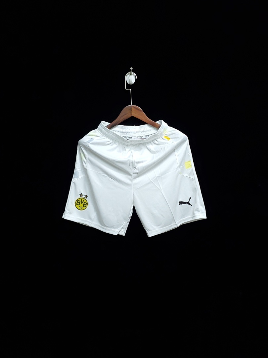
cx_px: 134
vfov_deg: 67.3
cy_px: 179
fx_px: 268
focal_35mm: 26
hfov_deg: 53.1
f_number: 1.5
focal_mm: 4.3
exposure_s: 1/20
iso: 200
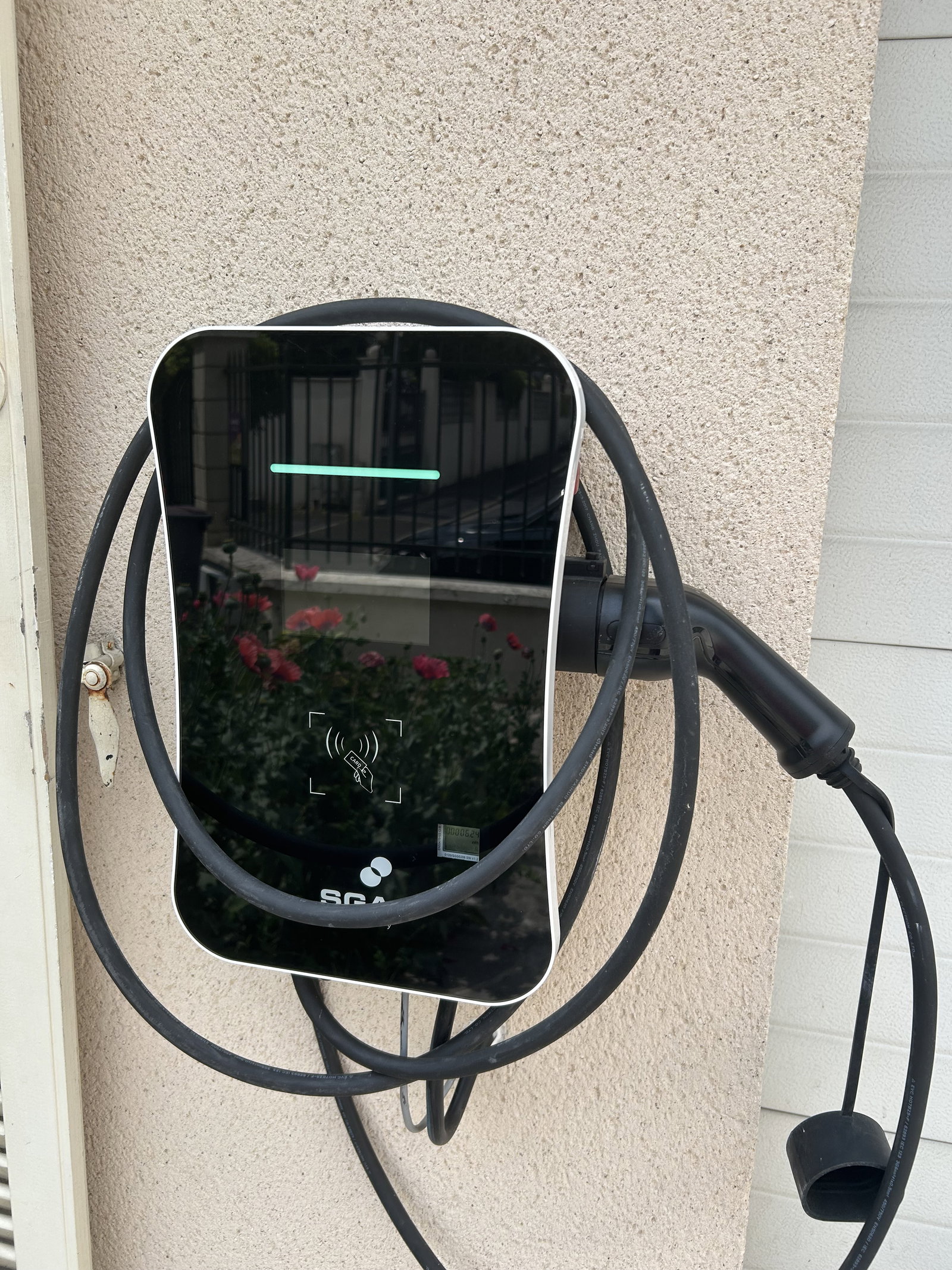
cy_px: 635
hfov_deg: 53.1
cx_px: 476
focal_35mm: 26
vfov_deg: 67.3
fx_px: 953
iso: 50
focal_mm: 5.7
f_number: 1.5
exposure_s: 1/1724
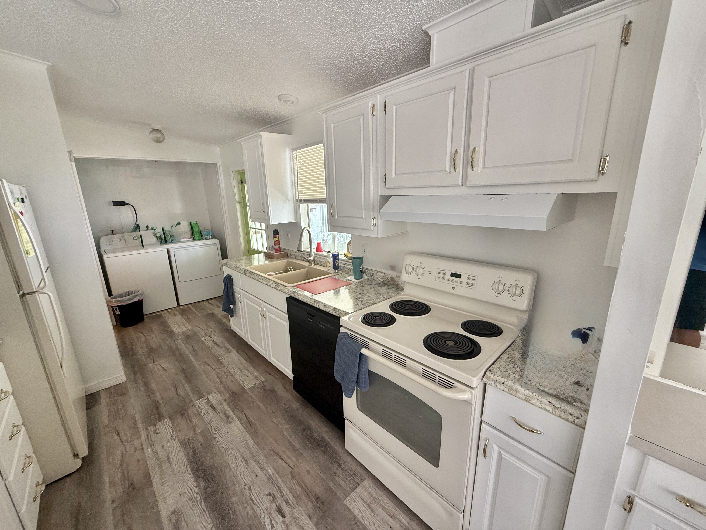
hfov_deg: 102.1
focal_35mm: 14
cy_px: 265
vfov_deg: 85.7
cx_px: 353
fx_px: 286
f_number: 2.2
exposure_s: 1/99
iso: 160
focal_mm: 2.22
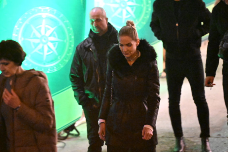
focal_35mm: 270
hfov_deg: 7.6
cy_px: 76
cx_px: 114
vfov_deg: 5.1
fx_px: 1710
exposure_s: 1/100
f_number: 2.8
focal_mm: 180
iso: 25600
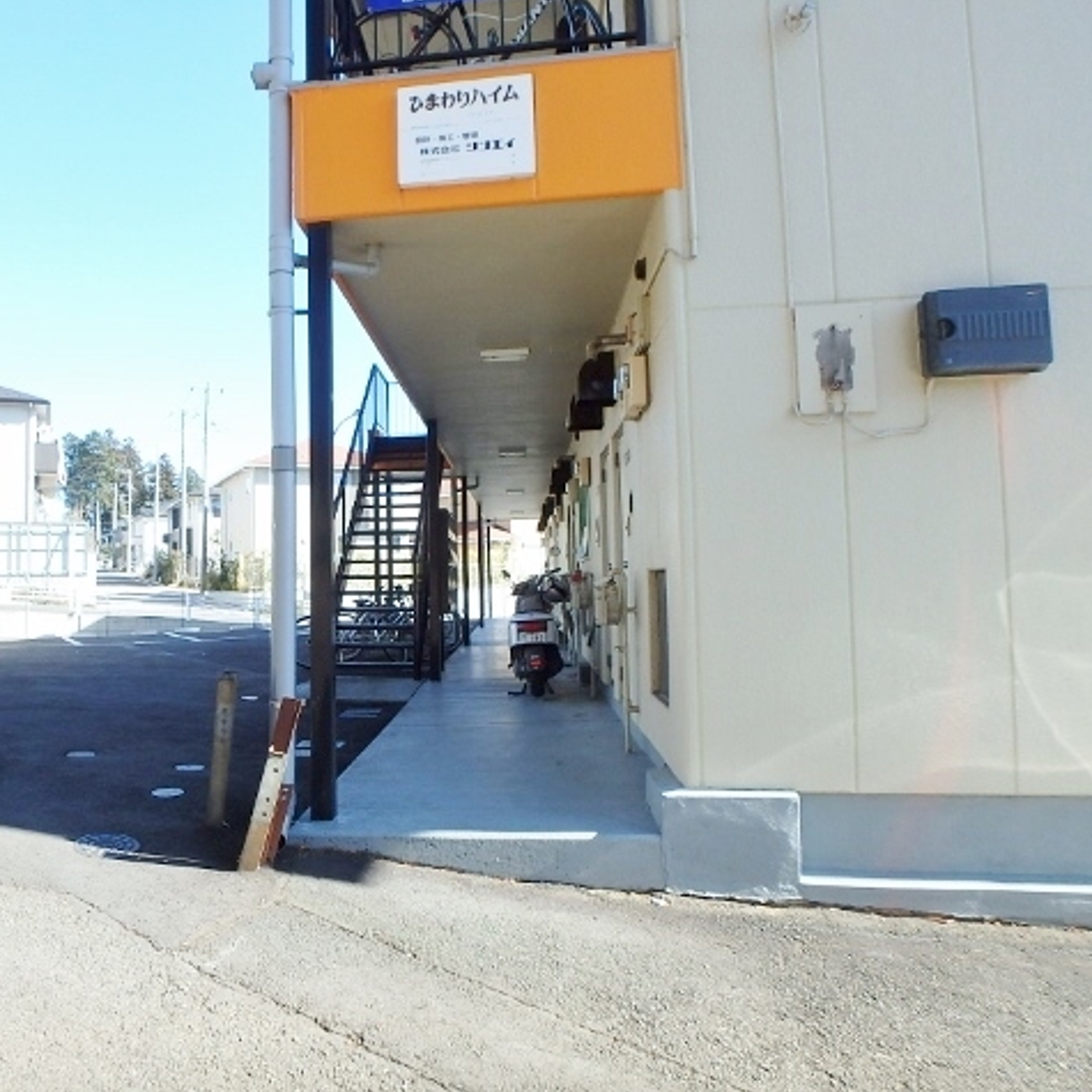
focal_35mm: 25
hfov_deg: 61.4
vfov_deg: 62.9
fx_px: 892
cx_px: 363
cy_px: 543
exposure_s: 1/320
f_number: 3.5
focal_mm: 3.7
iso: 125
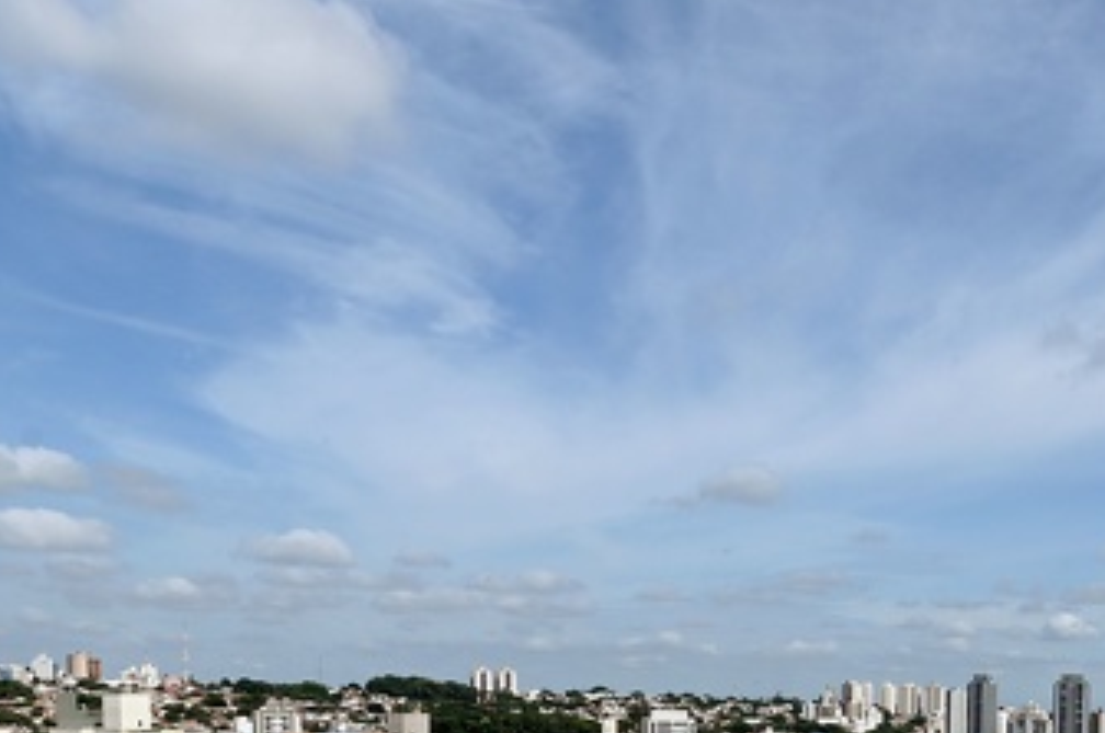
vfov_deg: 24.0
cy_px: 887
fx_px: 1563
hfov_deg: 35.7
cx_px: 1069
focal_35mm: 51
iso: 200
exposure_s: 1/800
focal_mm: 17
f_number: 9
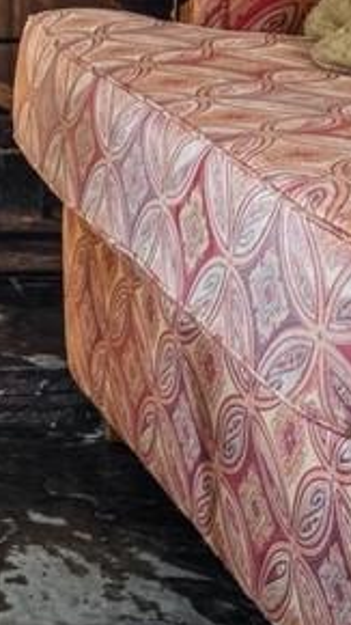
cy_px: -32
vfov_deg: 18.7
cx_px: -629
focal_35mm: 111
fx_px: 1838
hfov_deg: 9.2
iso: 640
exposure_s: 1/15
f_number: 8
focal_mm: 20
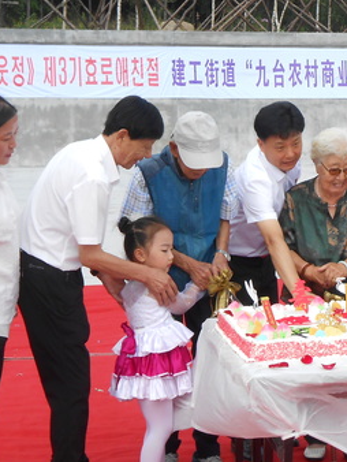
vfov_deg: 21.5
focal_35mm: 91
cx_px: 316
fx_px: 1215
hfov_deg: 16.0
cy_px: 248
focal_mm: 7.8
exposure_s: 1/400
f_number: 4.5
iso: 80
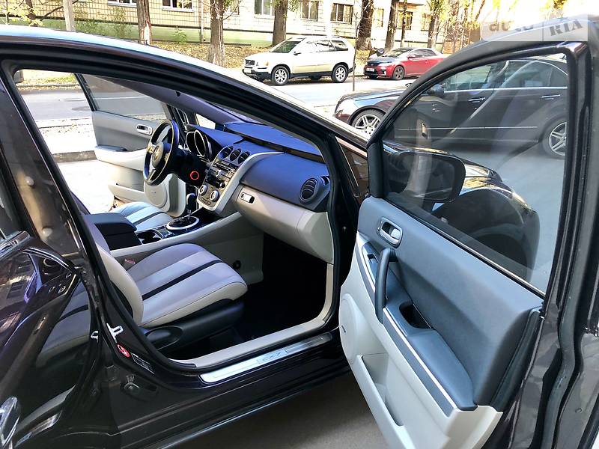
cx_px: 300
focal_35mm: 28
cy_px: 224
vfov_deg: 49.7
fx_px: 485
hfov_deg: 63.4
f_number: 1.8
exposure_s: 1/25
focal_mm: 4
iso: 40
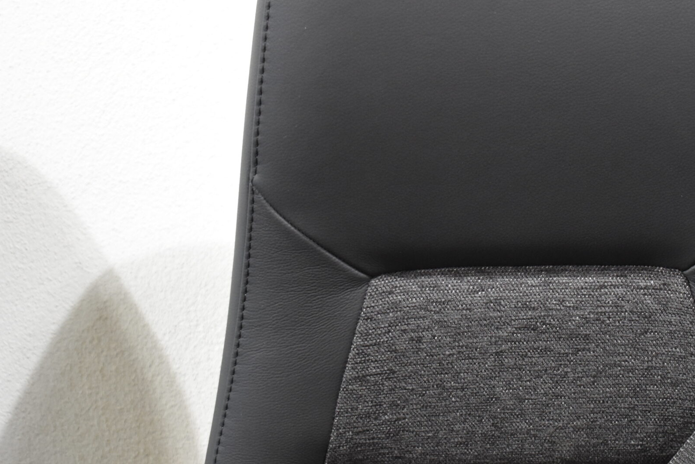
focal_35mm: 77
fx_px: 1486
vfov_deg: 17.7
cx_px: 541
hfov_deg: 25.9
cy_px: 201
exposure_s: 1/125
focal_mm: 32
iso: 1800
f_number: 4.5
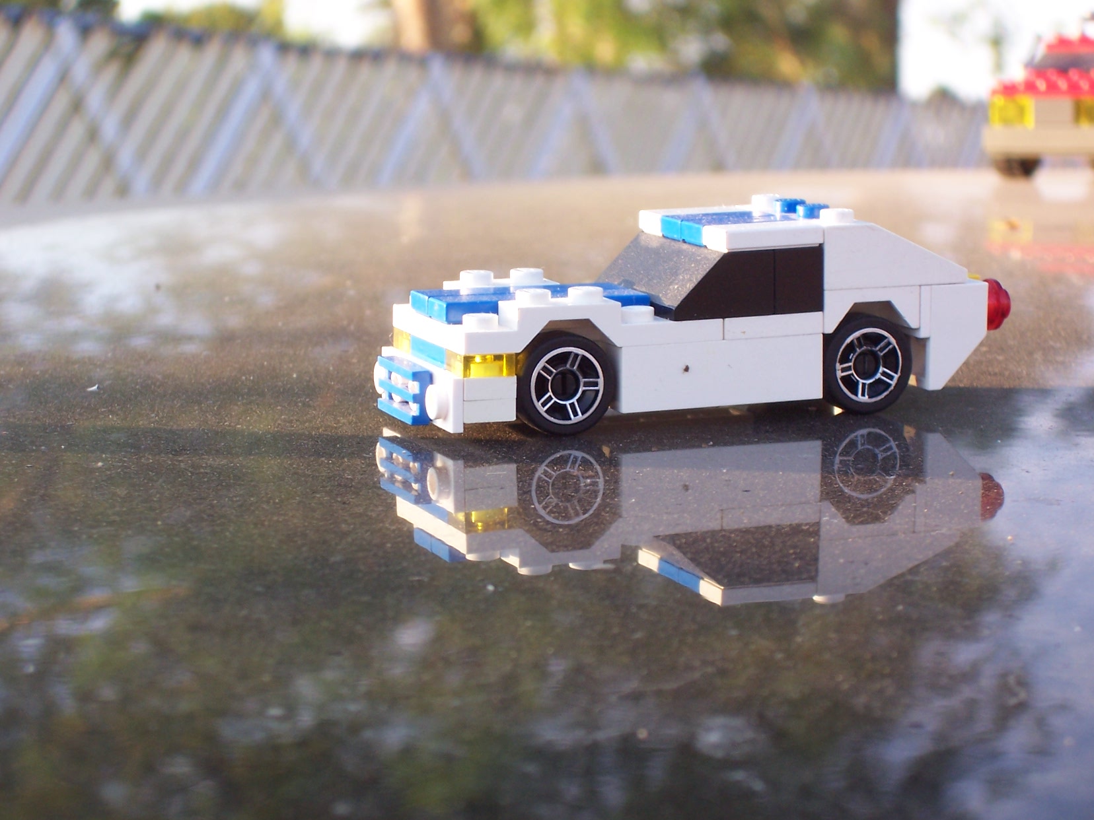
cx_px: 547
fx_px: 3224
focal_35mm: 102
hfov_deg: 19.3
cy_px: 410
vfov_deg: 14.5
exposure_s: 1/90
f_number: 4.6
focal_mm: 16.8
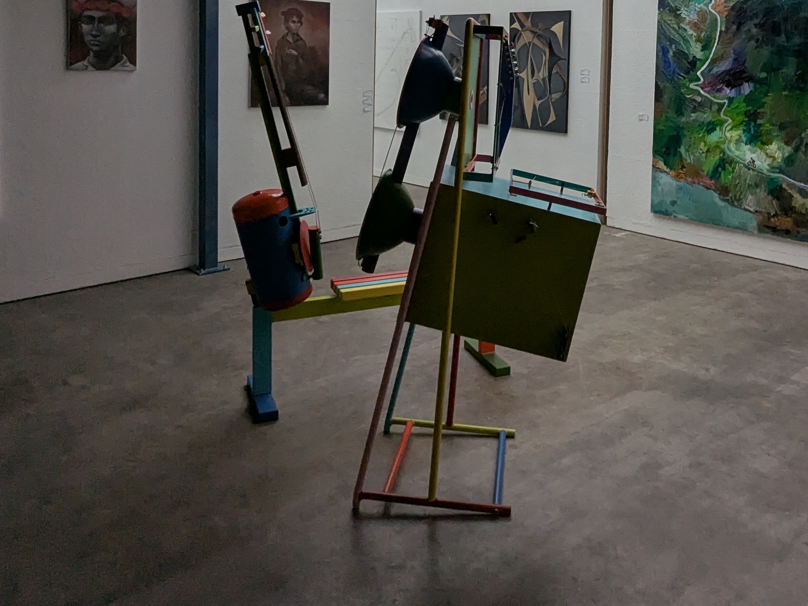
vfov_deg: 44.2
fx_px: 700
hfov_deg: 59.1
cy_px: 108
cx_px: 509
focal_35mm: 30
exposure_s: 1/33.3
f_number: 2.2
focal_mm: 2.35
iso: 166
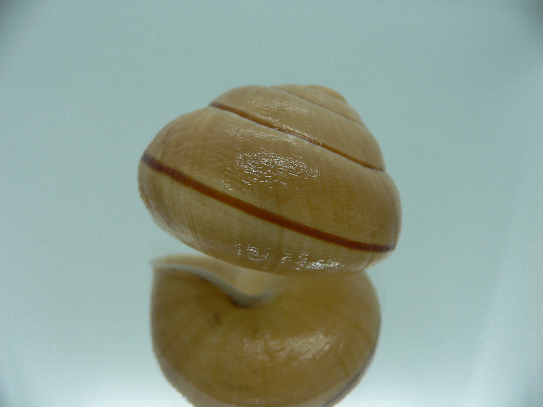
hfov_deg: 52.6
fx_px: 549
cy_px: 204
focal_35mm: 35
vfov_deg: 40.7
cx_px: 272
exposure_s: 1/60
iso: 80
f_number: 2.8
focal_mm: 4.6
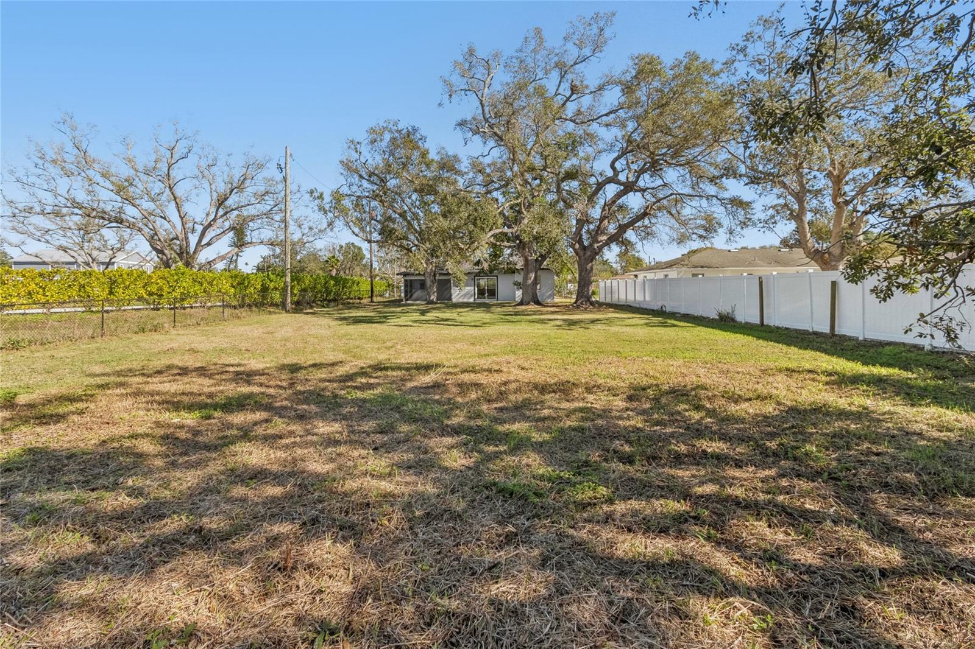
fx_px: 406
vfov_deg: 77.3
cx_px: 488
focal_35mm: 15
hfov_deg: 100.4
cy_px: 324
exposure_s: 1/2500
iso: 640
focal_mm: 10
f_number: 7.1
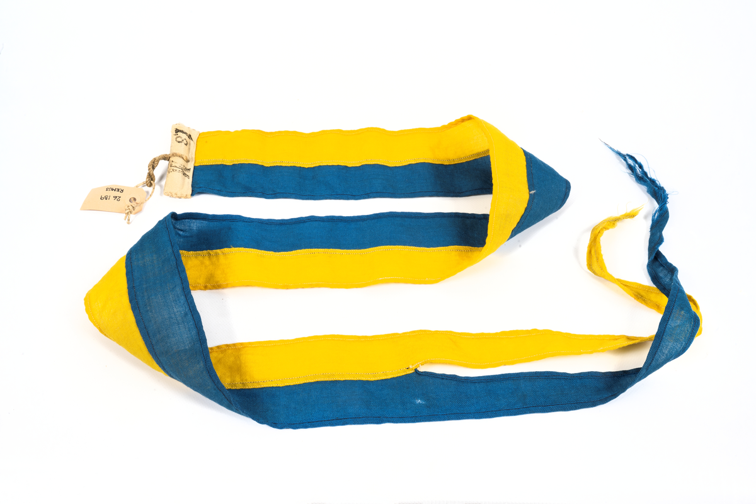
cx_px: 378
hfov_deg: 47.4
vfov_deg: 32.6
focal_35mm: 41
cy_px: 252
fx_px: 861
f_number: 22
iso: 100
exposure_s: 1/125
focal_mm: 41
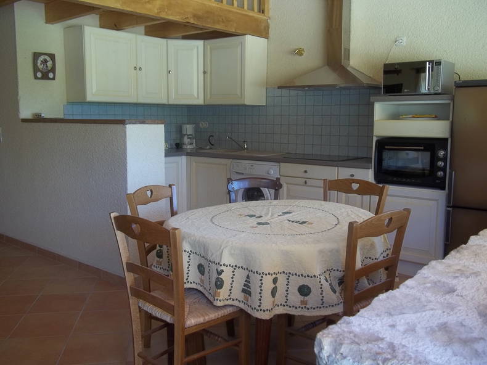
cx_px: 244
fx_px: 450
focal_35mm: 32
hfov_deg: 56.8
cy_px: 182
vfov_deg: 44.1
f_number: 2.9
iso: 64
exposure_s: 1/40
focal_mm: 5.7
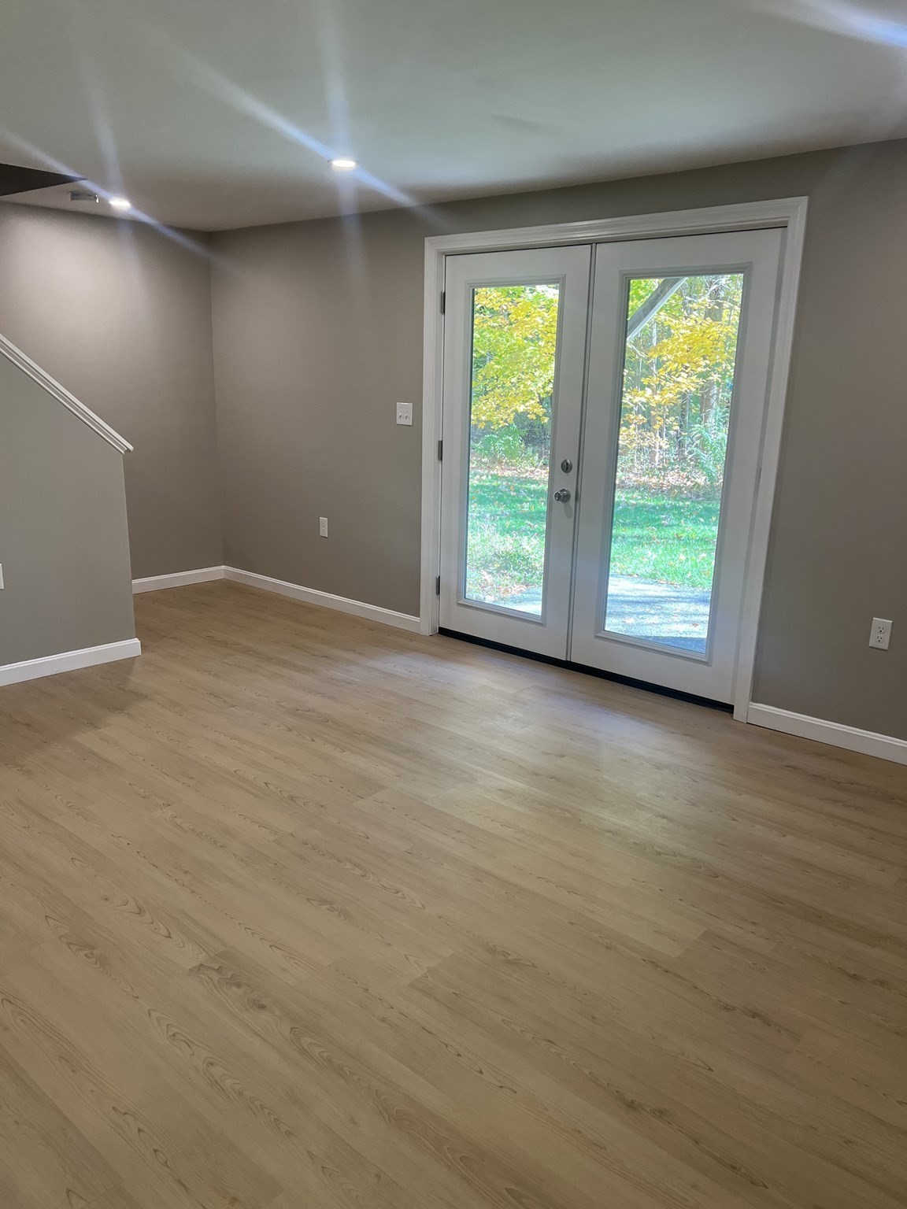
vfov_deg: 67.3
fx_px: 908
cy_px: 604
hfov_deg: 53.1
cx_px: 454
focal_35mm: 26
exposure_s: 1/120
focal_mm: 5.7
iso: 125
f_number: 1.5
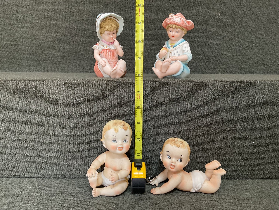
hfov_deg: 61.7
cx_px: 140
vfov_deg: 48.2
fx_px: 234
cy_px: 105
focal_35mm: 29
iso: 64
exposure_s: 1/60
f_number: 1.8
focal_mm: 3
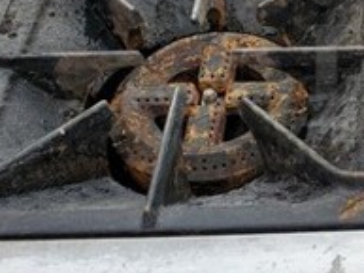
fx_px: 863
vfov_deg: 17.9
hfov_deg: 22.0
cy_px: 72
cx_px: 439
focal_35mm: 82
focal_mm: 4.3
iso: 50
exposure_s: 1/856
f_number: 2.4
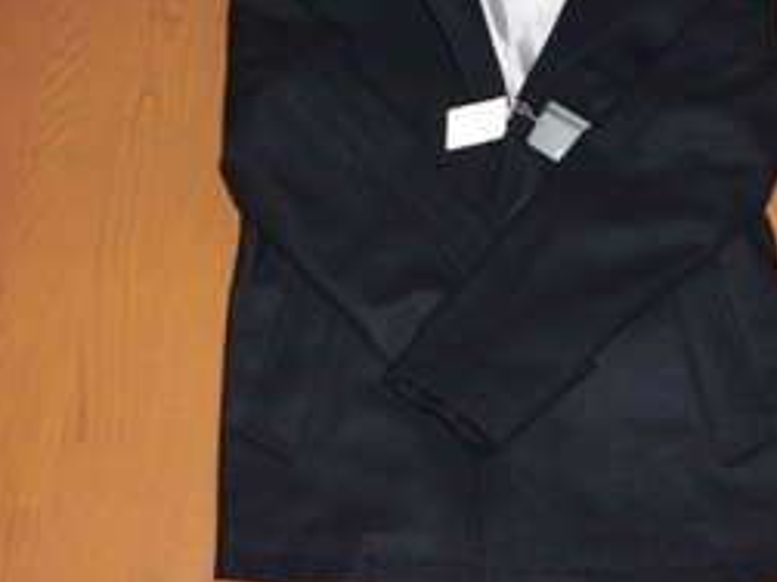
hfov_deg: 30.2
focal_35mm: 64
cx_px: 469
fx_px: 1436
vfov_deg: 22.8
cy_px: 183
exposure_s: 1/60
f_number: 3.1
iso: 200
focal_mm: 7.6
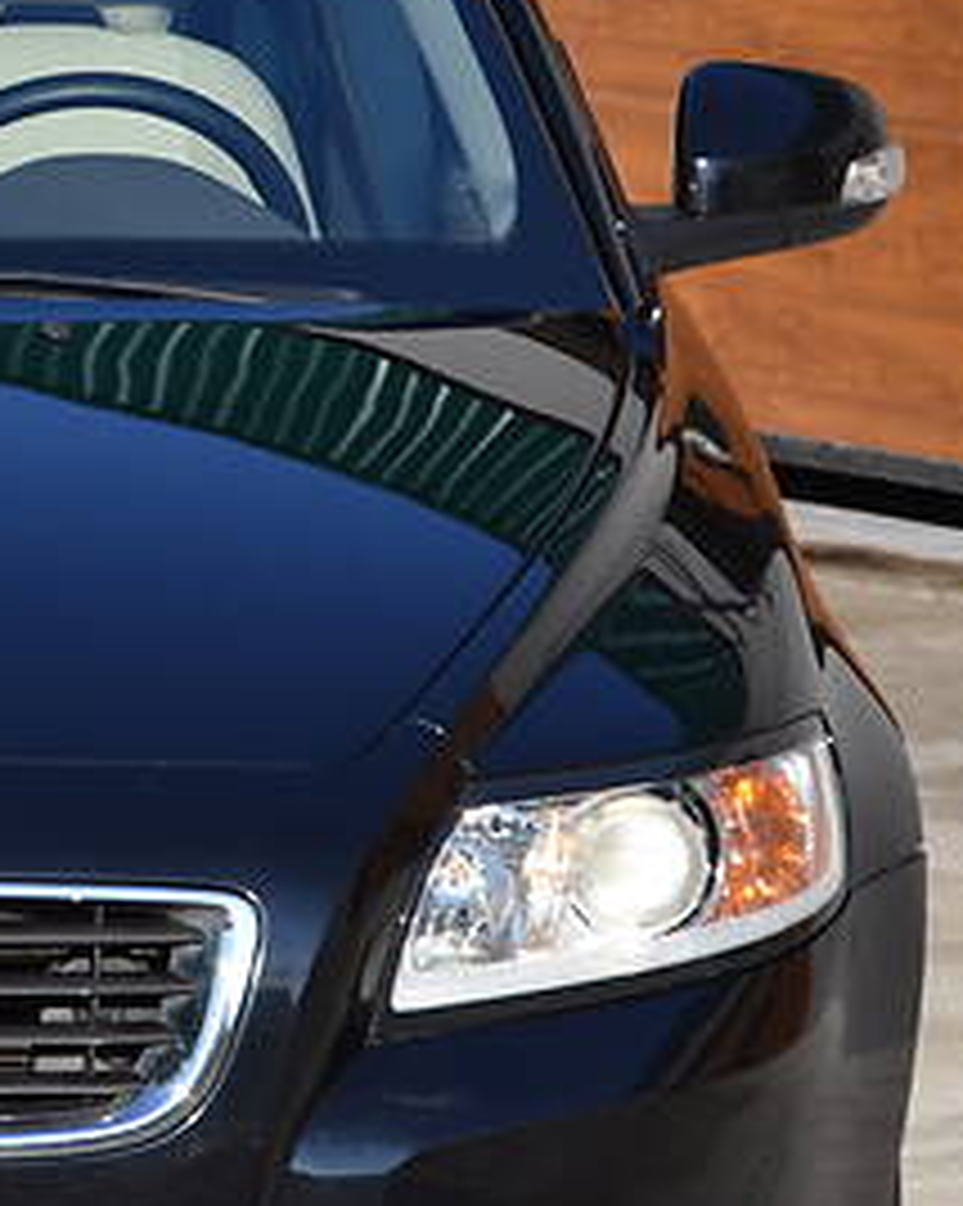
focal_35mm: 231
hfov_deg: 6.6
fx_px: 8253
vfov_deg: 8.4
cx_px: -338
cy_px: 556
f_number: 7.1
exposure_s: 1/200
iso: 100
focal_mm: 55
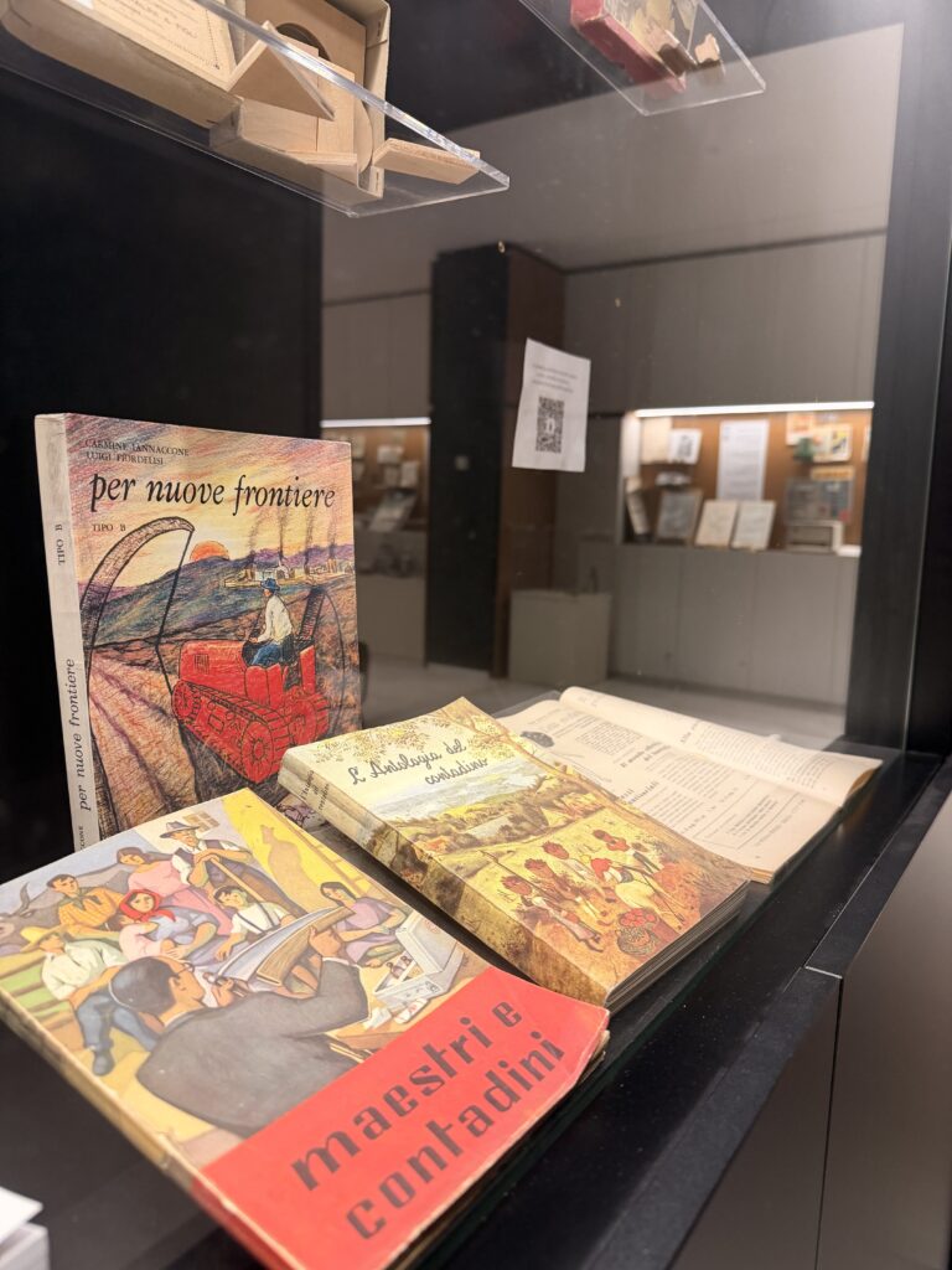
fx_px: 880
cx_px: 476
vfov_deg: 71.6
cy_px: 635
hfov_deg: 56.8
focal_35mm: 24
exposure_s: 1/60
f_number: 1.78
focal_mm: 6.76
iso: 200
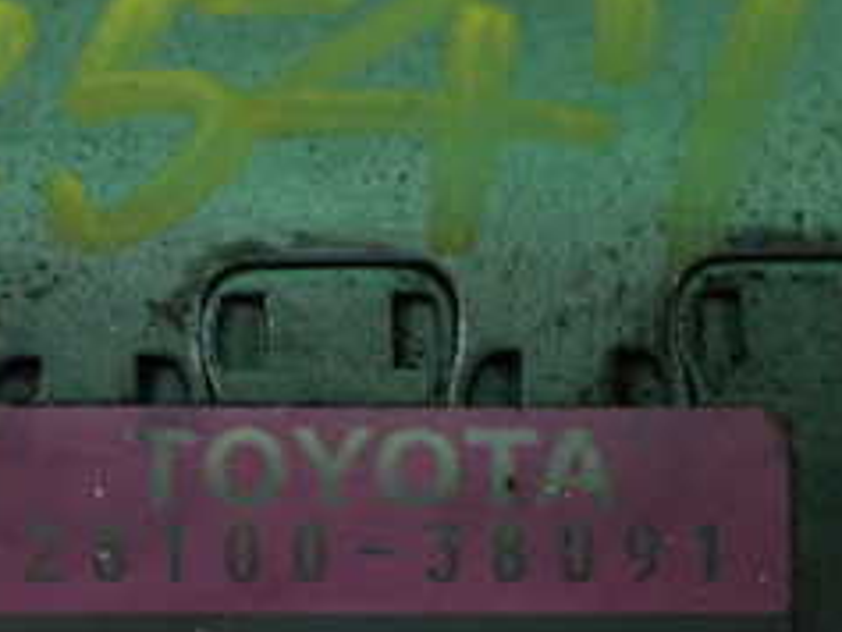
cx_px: 409
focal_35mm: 76
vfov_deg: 19.1
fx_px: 1850
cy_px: 557
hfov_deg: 25.6
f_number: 2.3
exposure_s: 1/30
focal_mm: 5.4
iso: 1000
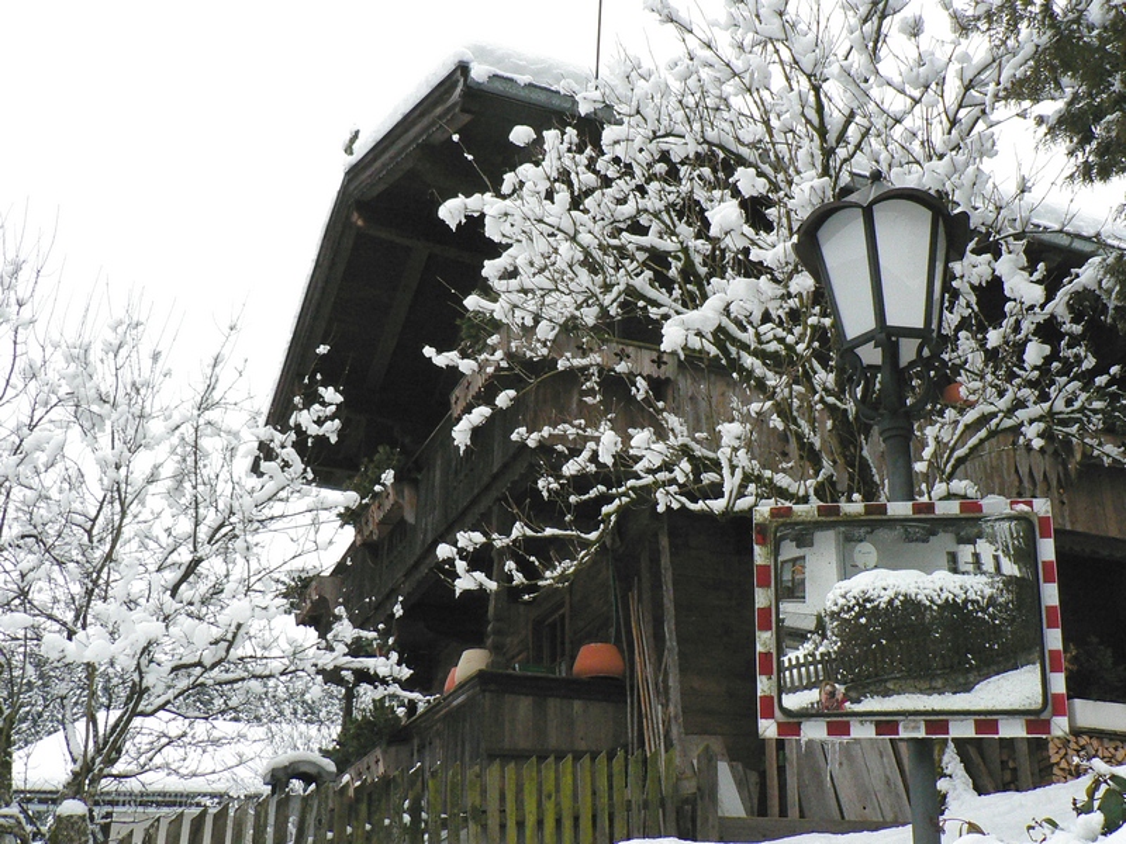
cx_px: 563
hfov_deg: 44.8
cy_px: 422
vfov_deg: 34.3
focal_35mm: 42
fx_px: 1366
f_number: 4
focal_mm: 7
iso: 400
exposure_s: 1/320
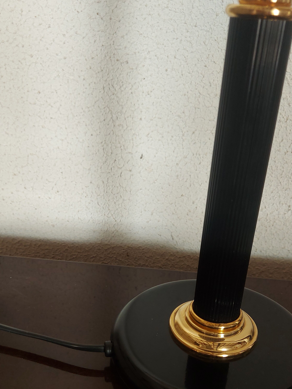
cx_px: 145
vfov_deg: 49.2
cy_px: 261
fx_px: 416
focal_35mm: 37
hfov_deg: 38.7
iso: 125
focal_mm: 5.23
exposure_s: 1/50
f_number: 1.8
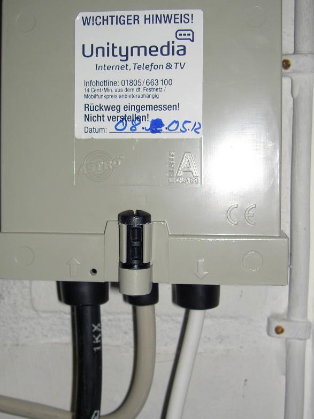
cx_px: 119
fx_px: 617
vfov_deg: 37.5
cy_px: 211
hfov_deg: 28.5
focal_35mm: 51
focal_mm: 8
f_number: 2.8
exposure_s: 1/60
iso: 100
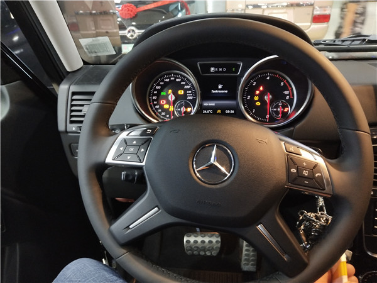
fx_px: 327
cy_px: 142
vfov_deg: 46.8
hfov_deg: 60.0
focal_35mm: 30
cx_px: 188
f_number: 1.8
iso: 671
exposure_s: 1/25
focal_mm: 3.95
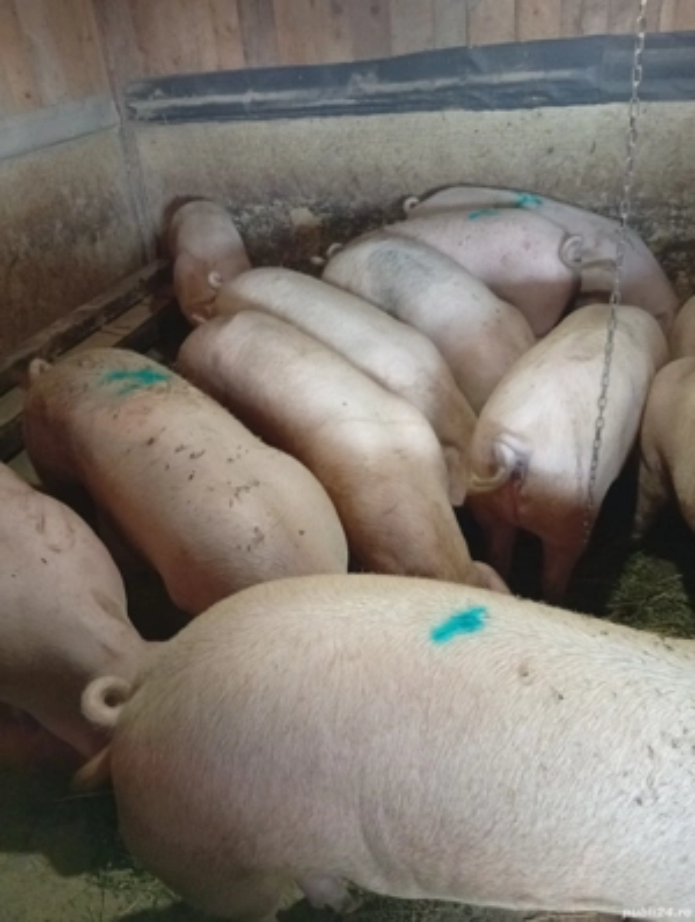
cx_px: 348
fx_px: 720
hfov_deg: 51.5
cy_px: 461
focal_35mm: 27
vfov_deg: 65.2
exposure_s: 1/33.3
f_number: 1.8
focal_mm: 3.84
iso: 618
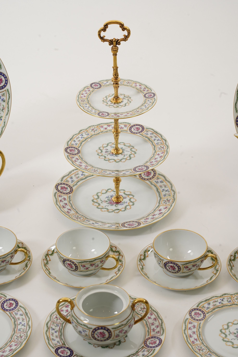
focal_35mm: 105
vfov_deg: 19.5
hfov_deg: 13.0
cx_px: 119
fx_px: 1041
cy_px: 178
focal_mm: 105
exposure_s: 1/125
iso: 1250
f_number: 13
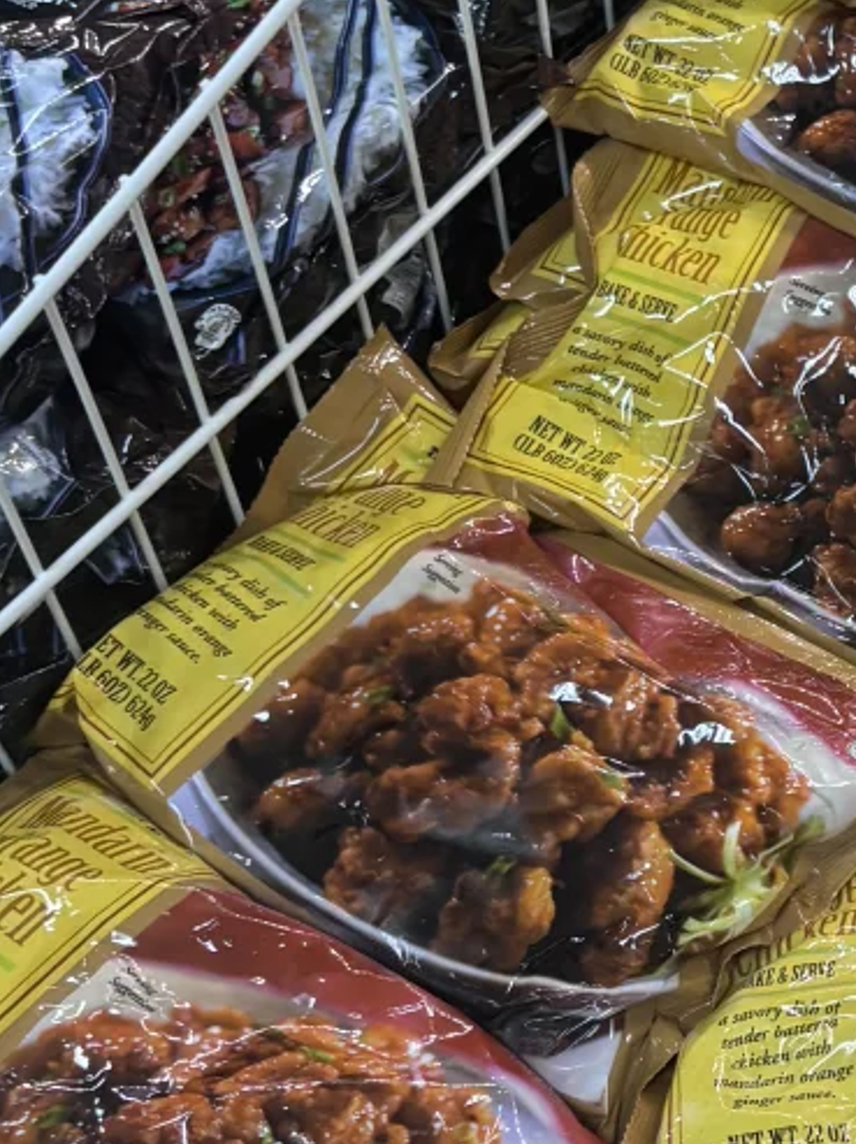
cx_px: 1197
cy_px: 536
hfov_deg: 17.8
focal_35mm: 76
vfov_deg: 25.7
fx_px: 2509
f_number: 1.6
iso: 125
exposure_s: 1/100
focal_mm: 5.96
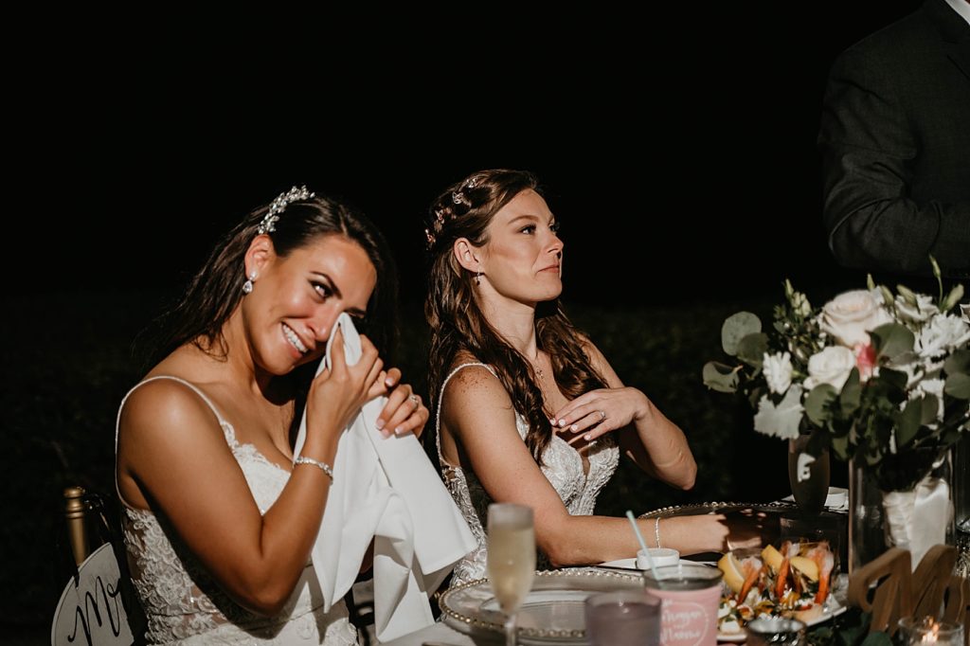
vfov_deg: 18.2
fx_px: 2020
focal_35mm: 75
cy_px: 323
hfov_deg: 27.0
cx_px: 485
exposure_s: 1/640
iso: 640
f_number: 2.8
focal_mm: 75
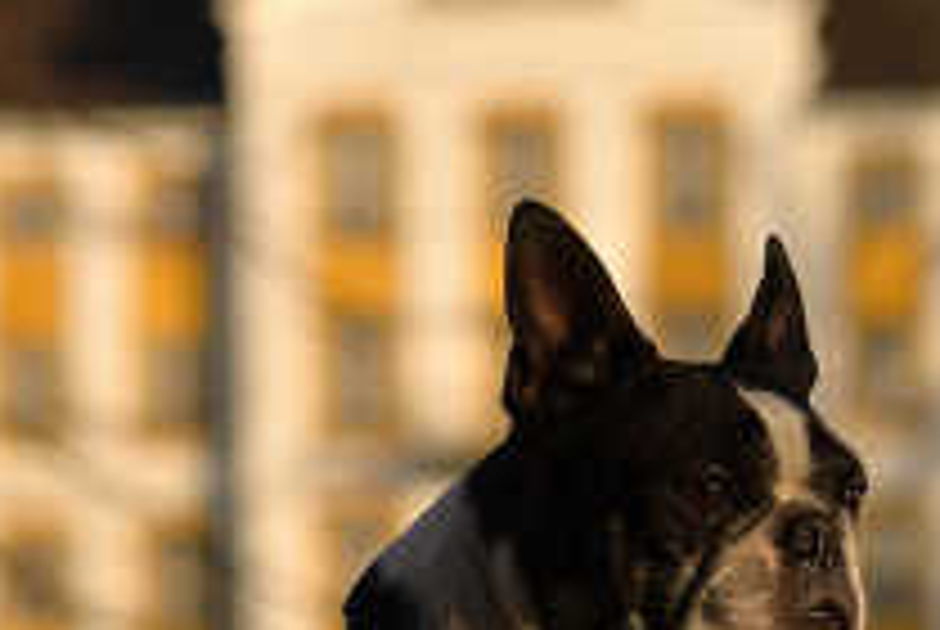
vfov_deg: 4.1
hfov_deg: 6.1
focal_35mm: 338
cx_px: 670
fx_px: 8838
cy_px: 644
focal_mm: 105
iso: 200
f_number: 5.6
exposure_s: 1/1600
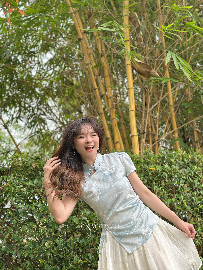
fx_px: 375
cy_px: 135
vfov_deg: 39.7
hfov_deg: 30.3
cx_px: 102
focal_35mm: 48
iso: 80
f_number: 1.78
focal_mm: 6.86
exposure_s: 1/872
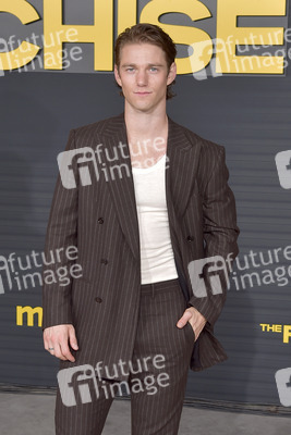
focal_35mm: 50
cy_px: 218
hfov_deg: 27.0
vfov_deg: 39.6
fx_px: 606
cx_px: 146
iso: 400
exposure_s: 1/250
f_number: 6.3
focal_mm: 50
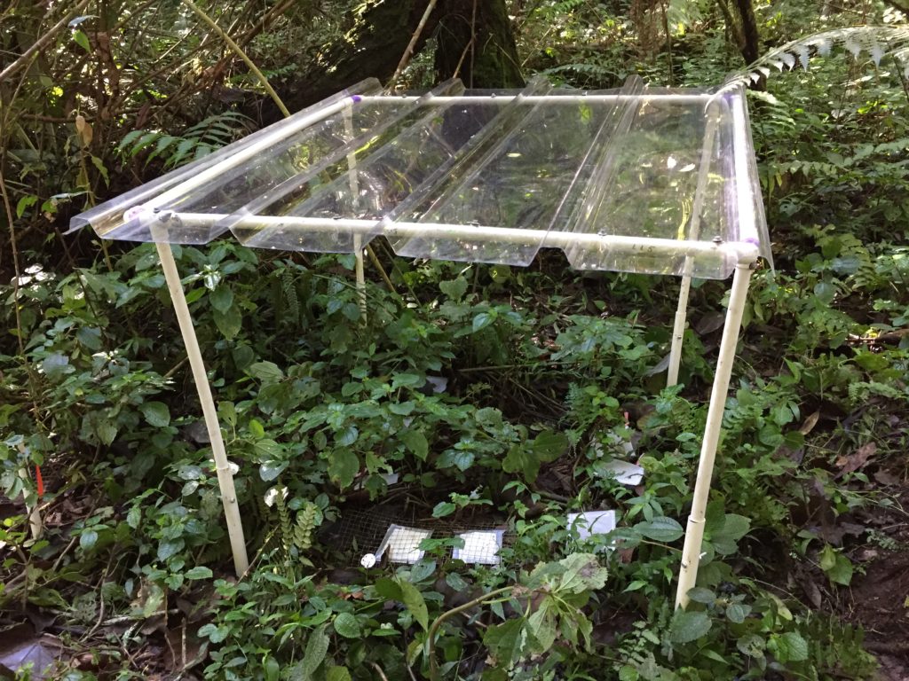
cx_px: 454
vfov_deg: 48.2
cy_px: 340
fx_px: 762
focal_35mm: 29
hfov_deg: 61.7
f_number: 2.2
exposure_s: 1/30
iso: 200
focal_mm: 4.15
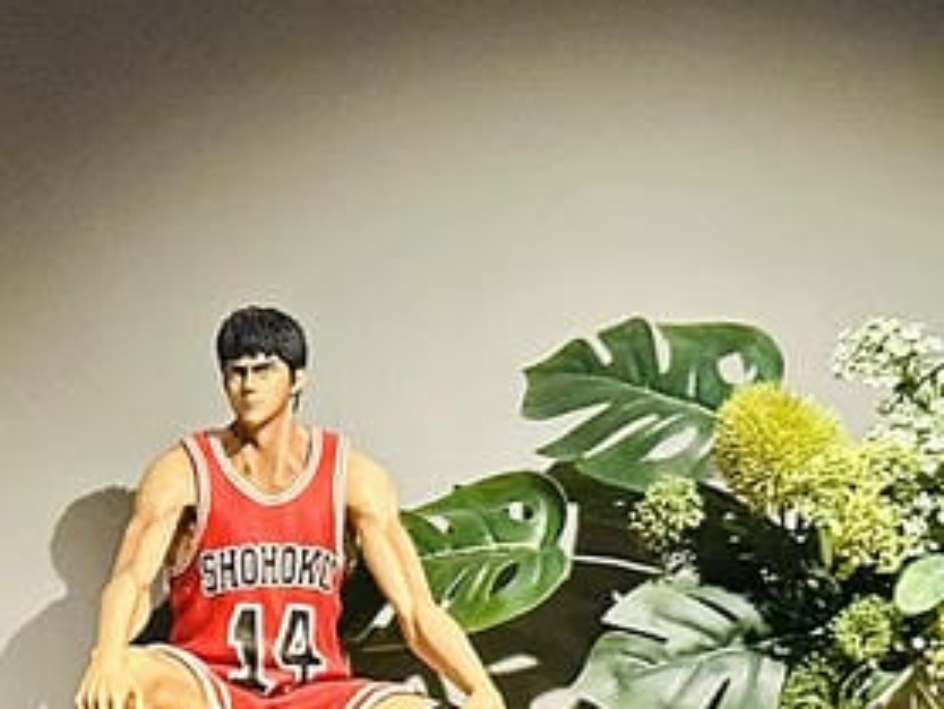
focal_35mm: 207
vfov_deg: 7.2
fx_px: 5650
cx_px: -659
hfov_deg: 9.2
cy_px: 699
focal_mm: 6.86
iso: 500
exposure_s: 1/31
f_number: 1.78
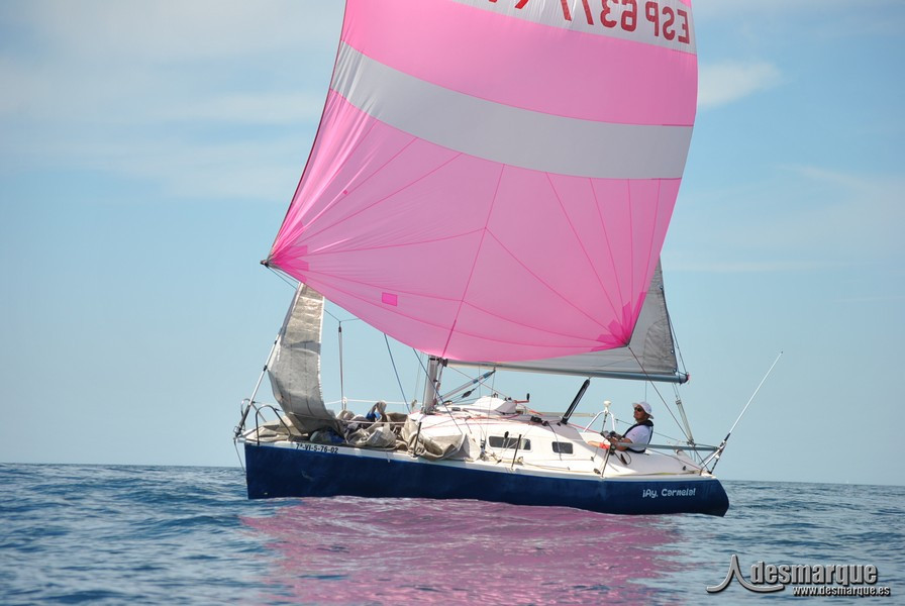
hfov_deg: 13.7
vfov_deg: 9.2
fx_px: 3776
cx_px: 452
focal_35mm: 150
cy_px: 303
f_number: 5.6
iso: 100
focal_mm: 100
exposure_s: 1/500
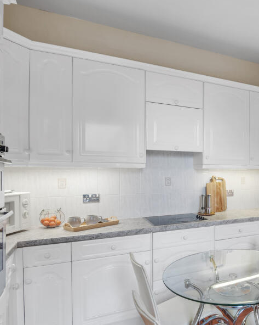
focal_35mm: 26
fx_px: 249
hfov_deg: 48.6
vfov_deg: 66.0
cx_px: 237
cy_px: 171
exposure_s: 1/1.67
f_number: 9
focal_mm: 16
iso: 250
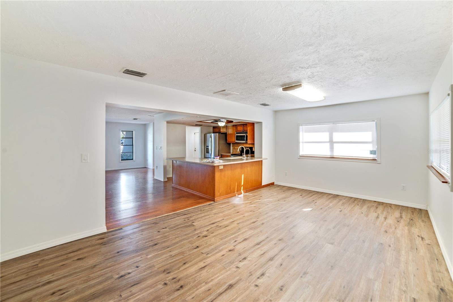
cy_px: 151
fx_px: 176
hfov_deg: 104.2
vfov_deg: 81.2
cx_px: 226
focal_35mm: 14
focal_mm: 14
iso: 100
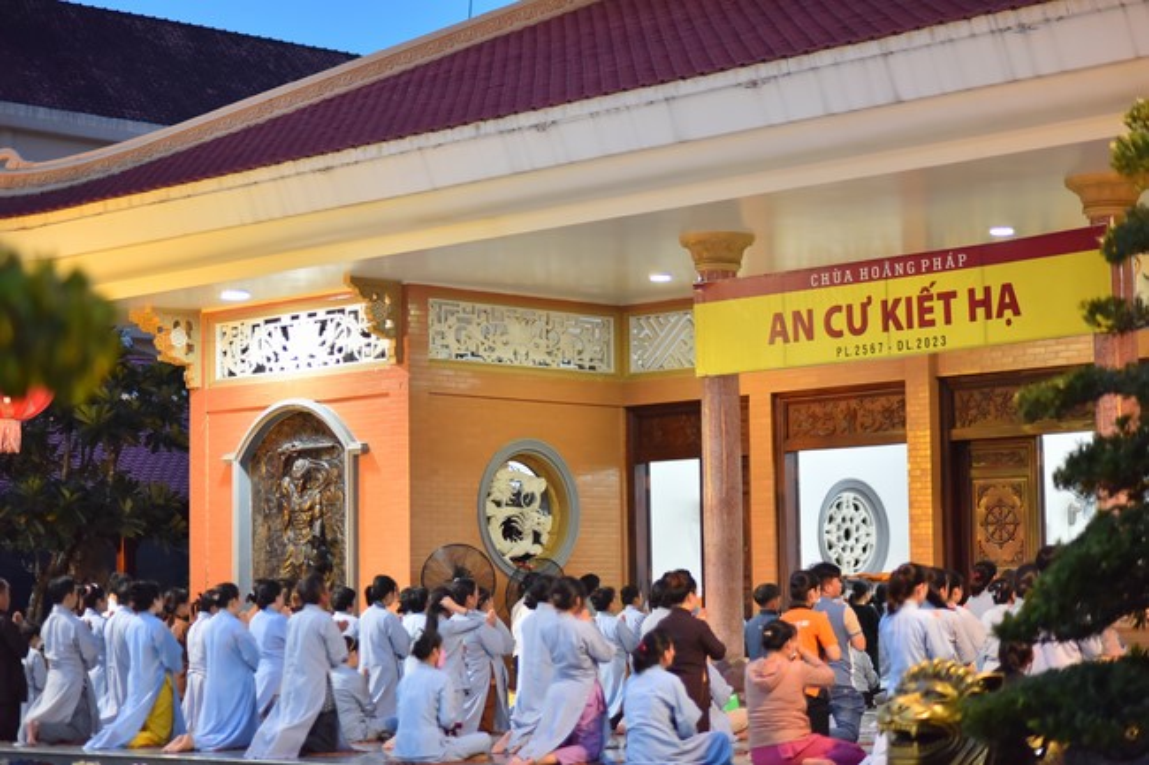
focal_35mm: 85
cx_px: 574
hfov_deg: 23.9
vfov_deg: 16.1
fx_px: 2712
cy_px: 382
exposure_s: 1/160
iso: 1250
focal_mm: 85
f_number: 1.8
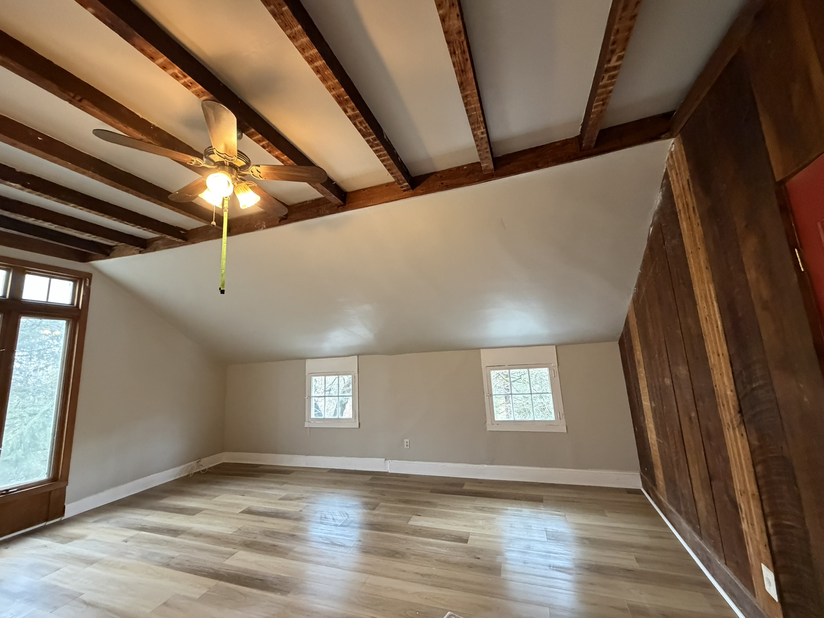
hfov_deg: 102.1
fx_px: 333
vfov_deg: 85.7
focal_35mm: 14
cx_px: 412
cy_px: 309
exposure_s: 1/60
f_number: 2.2
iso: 640
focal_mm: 2.22
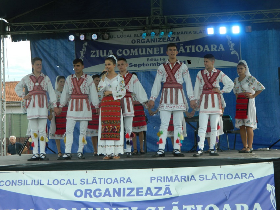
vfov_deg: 21.0
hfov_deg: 27.8
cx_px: 140
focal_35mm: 70
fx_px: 566
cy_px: 105
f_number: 4
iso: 80
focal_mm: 12.6
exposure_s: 1/250
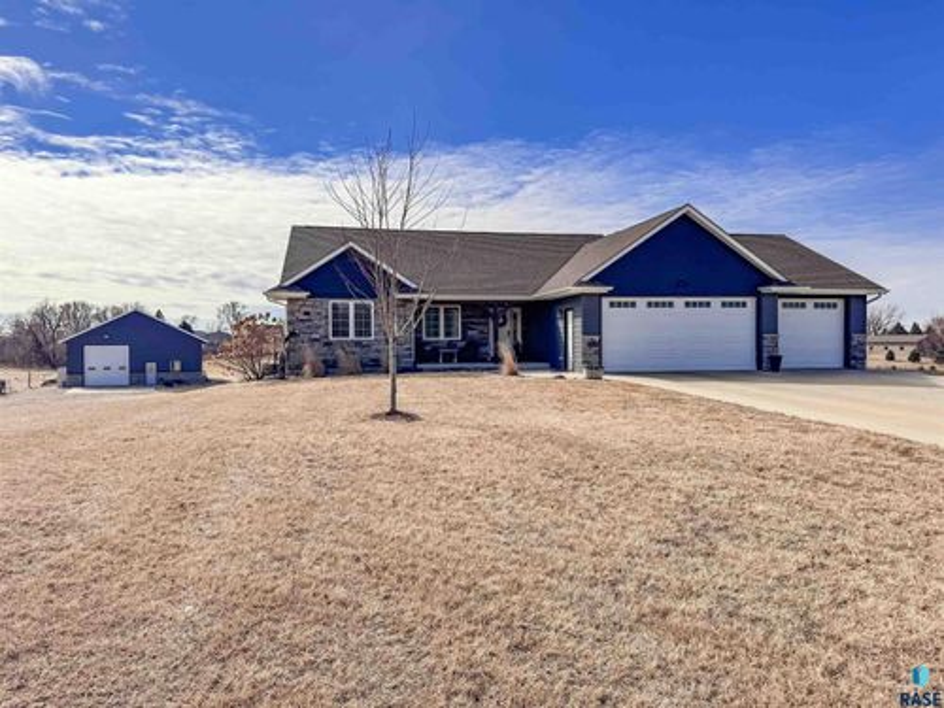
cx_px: 472
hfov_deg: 71.6
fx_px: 654
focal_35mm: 24
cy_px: 354
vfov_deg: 56.8
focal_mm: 6.76
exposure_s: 1/7100
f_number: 1.8
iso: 80
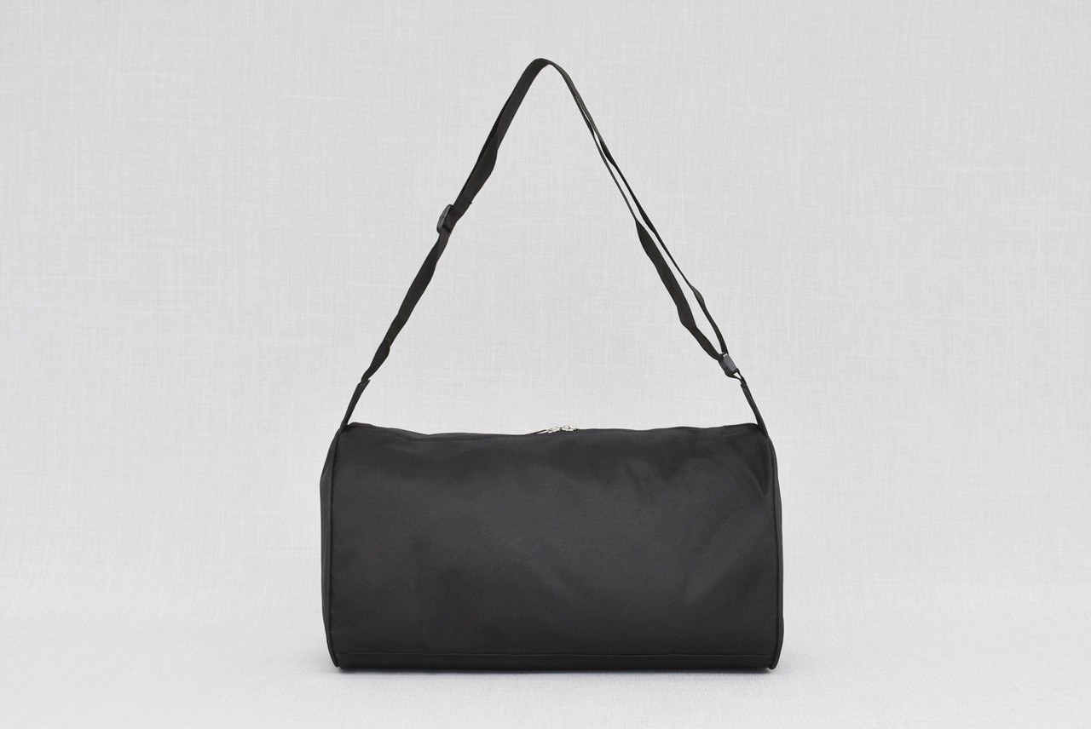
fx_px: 1547
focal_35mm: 51
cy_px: 364
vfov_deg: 26.5
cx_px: 546
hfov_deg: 38.8
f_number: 5.6
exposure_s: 1/60
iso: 100
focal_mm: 34
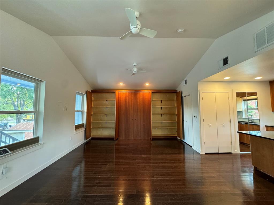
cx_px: 137
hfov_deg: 102.1
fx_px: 111
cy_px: 102
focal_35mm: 14
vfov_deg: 85.7
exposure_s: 1/60
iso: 500
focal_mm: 2.22
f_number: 2.2
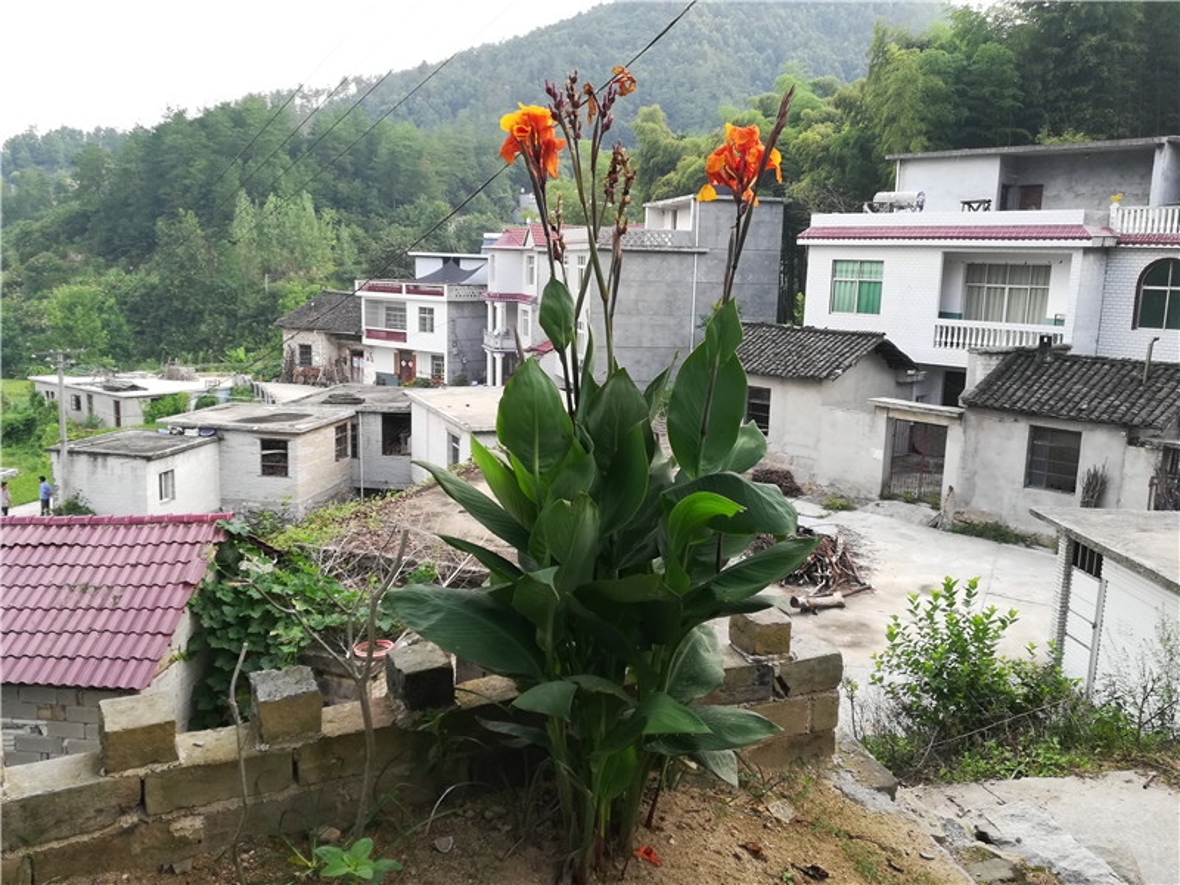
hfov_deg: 60.0
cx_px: 590
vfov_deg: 46.8
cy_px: 442
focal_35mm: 30
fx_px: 1023
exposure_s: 1/50
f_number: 2.2
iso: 50
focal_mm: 3.81
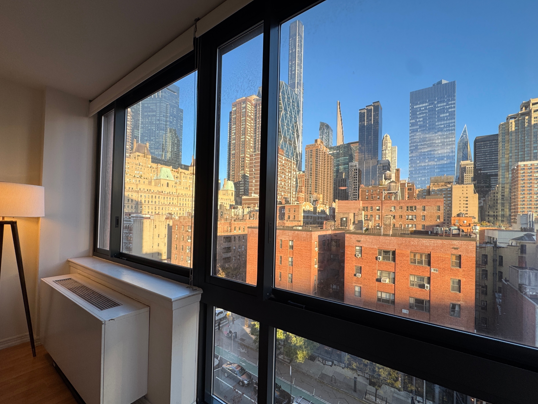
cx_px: 263
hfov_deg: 98.2
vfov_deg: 81.6
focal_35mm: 15
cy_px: 216
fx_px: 233
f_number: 2.2
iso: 40
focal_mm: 2.22
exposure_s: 1/179
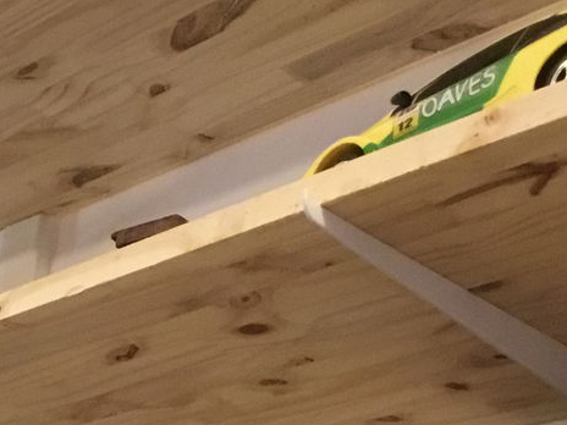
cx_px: -97
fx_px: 1753
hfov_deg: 17.6
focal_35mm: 107
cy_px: 487
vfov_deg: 13.5
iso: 250
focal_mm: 3.3
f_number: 2.4
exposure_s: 1/33
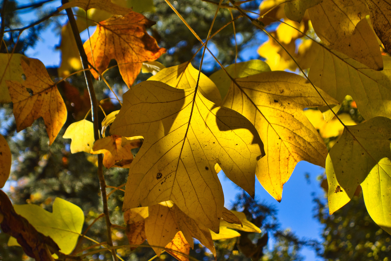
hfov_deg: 20.4
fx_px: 1086
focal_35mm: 100
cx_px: 196
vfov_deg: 13.7
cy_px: 130
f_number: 5.6
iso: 125
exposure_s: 1/640
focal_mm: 37.1
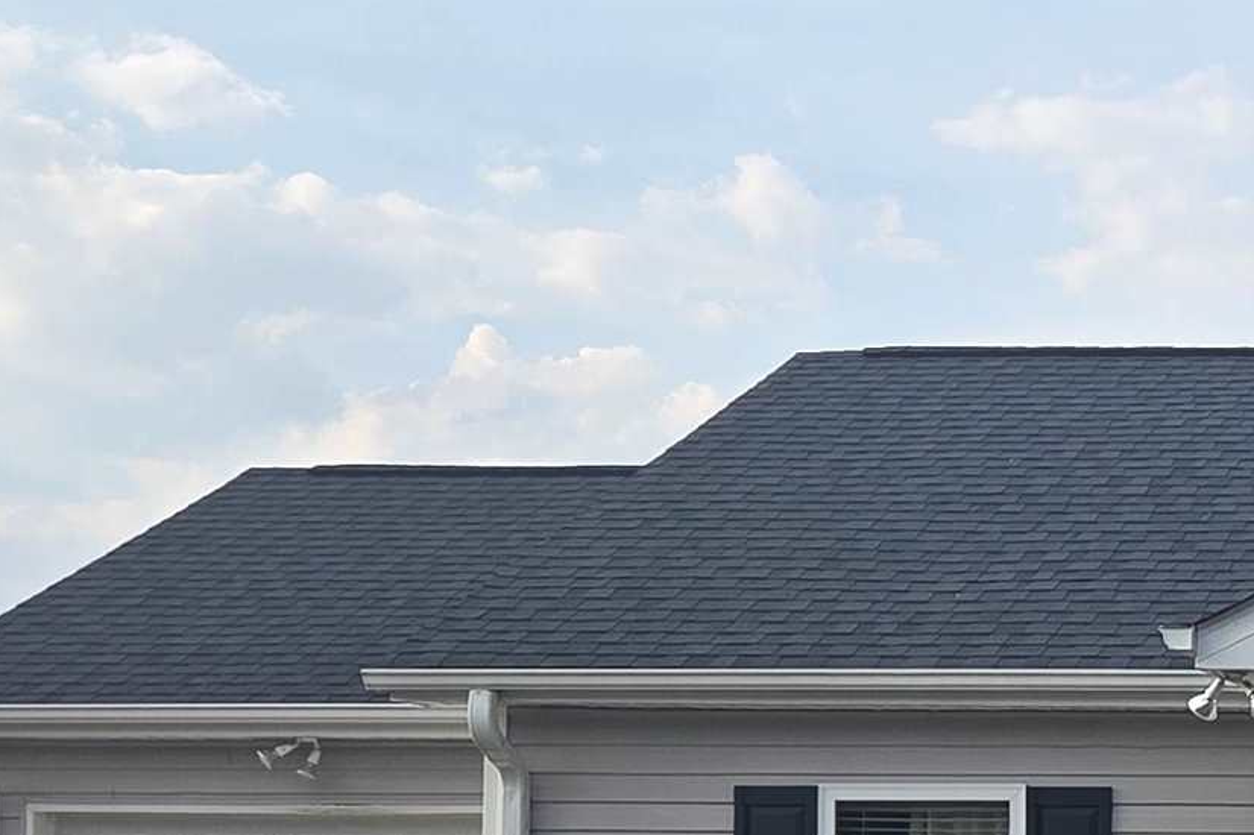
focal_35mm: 89
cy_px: 870
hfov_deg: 20.2
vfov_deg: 15.0
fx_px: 3099
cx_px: 1791
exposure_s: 1/2977
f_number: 1.8
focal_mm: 5.4
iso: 80
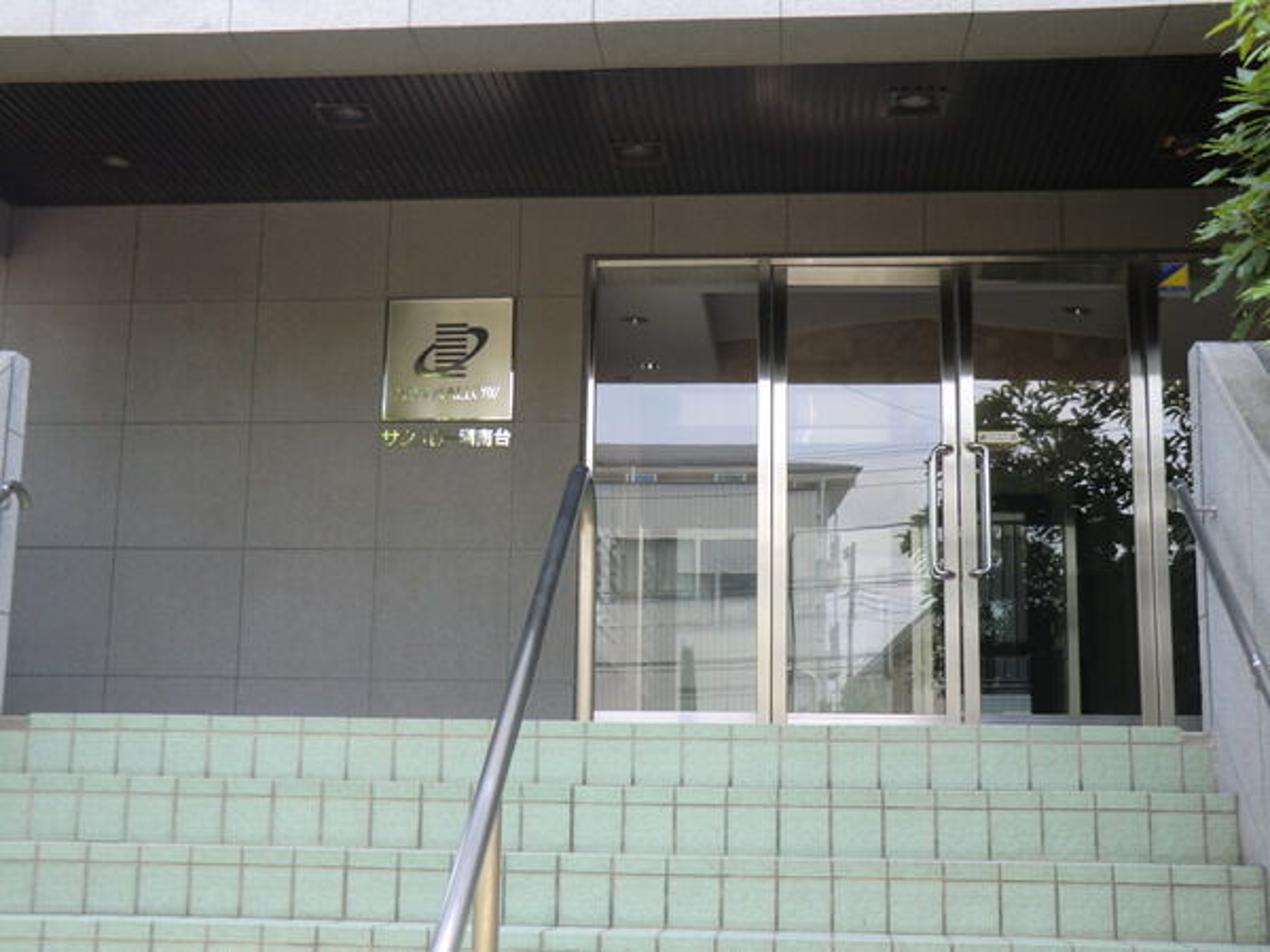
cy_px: 476
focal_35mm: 47
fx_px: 1724
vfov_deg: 30.9
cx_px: 635
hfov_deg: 40.4
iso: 64
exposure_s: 1/60
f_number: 4
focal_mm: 8.4
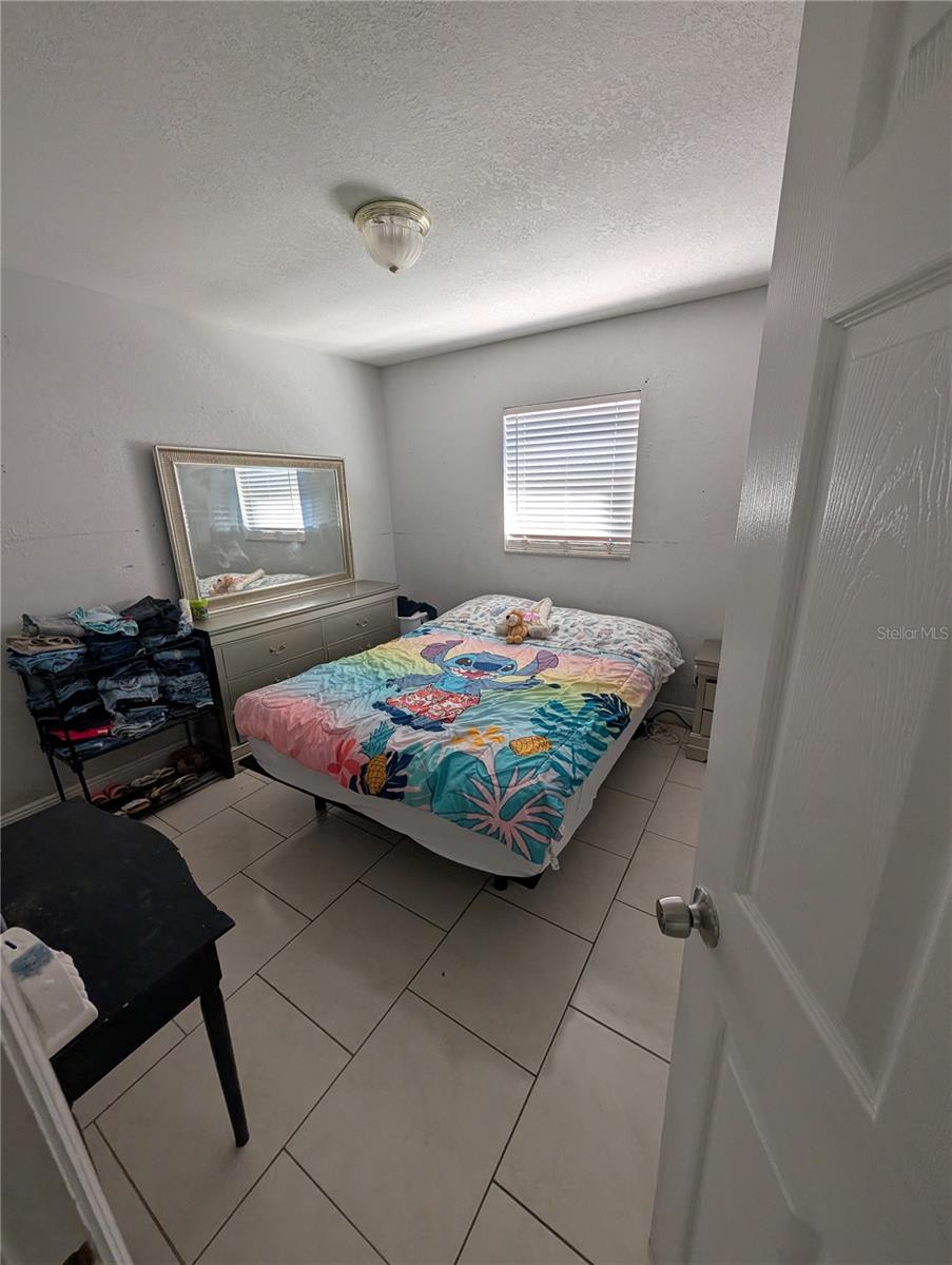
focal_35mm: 12
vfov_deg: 110.5
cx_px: 476
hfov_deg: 94.6
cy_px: 632
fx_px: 439
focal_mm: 2.02
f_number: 1.7
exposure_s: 1/120
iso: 63
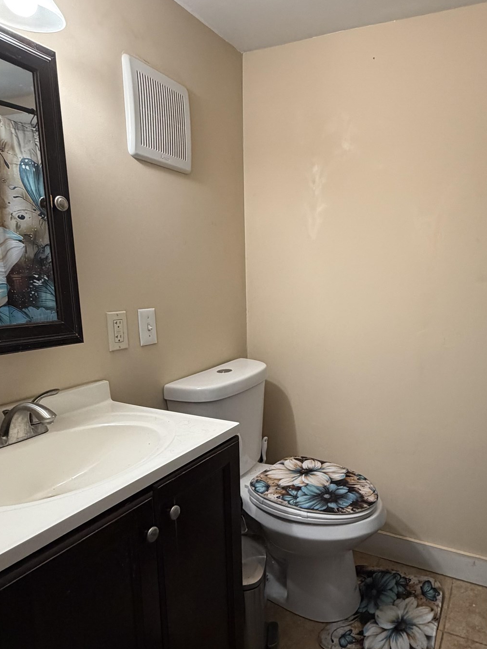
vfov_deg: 71.2
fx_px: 450
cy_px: 374
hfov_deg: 55.8
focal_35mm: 24
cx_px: 320
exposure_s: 1/60
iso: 320
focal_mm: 2.22
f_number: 2.2
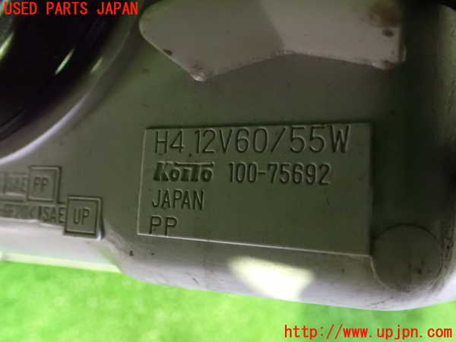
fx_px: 395
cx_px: 228
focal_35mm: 30
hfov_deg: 60.0
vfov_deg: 46.8
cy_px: 171
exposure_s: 1/13
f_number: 2.3
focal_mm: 5.4
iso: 1600
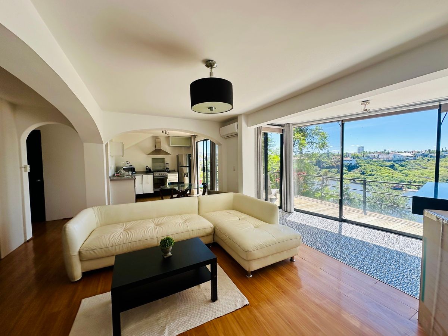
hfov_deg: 102.1
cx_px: 224
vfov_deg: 85.7
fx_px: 181
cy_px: 168
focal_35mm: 14
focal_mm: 2.22
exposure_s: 1/285
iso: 40
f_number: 2.2
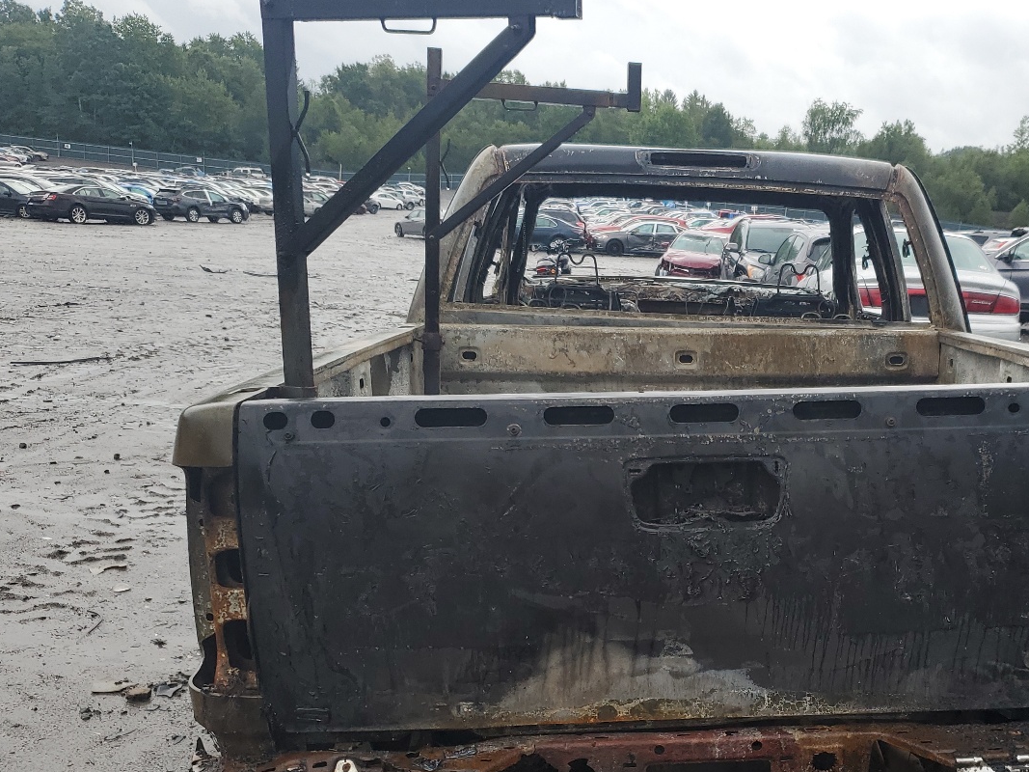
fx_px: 1159
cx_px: 707
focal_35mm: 39
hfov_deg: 46.9
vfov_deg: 36.5
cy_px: 511
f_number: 1.5
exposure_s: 1/222
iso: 50
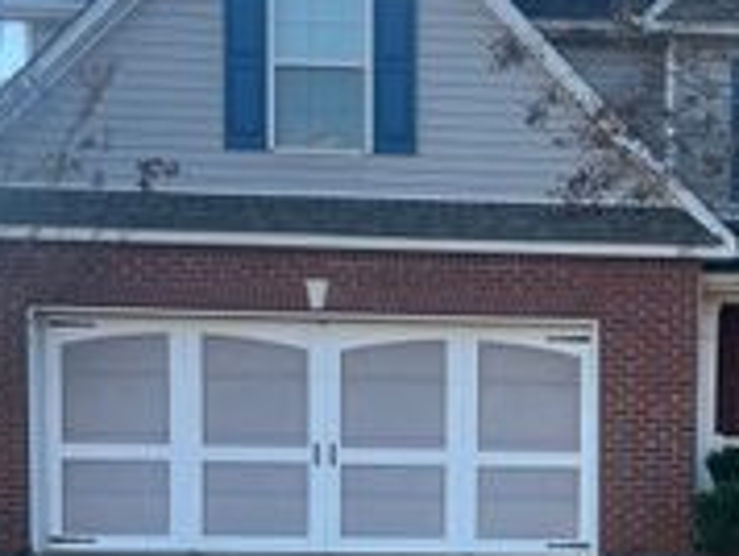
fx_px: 1561
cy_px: 467
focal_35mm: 73
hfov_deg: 25.7
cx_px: 681
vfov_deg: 19.9
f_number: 1.6
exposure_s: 1/499
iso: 50
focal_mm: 5.1
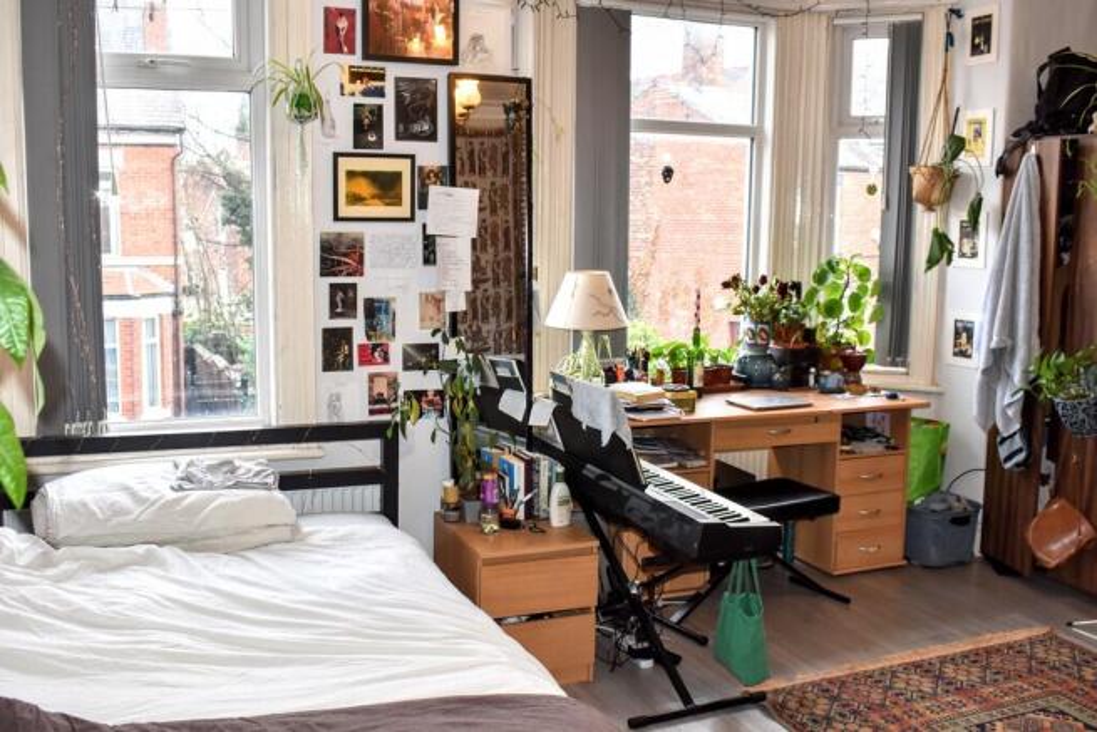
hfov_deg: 55.1
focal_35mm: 34
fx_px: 1051
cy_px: 366
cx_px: 548
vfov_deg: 38.4
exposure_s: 1/125
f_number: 5.6
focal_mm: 23
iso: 500
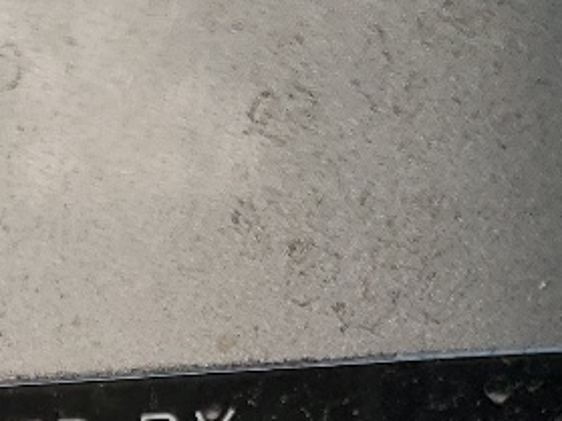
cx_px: -77
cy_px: 902
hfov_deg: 13.0
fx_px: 2418
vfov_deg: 9.2
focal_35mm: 149
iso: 50
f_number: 1.5
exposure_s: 1/217
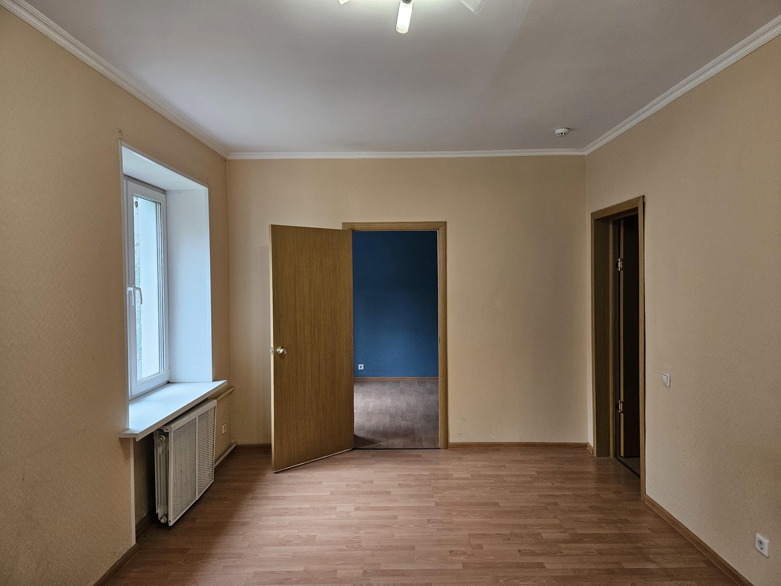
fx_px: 519
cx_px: 390
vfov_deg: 58.9
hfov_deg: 73.9
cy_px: 293
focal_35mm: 23
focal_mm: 5.4
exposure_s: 1/100
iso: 320
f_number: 1.8
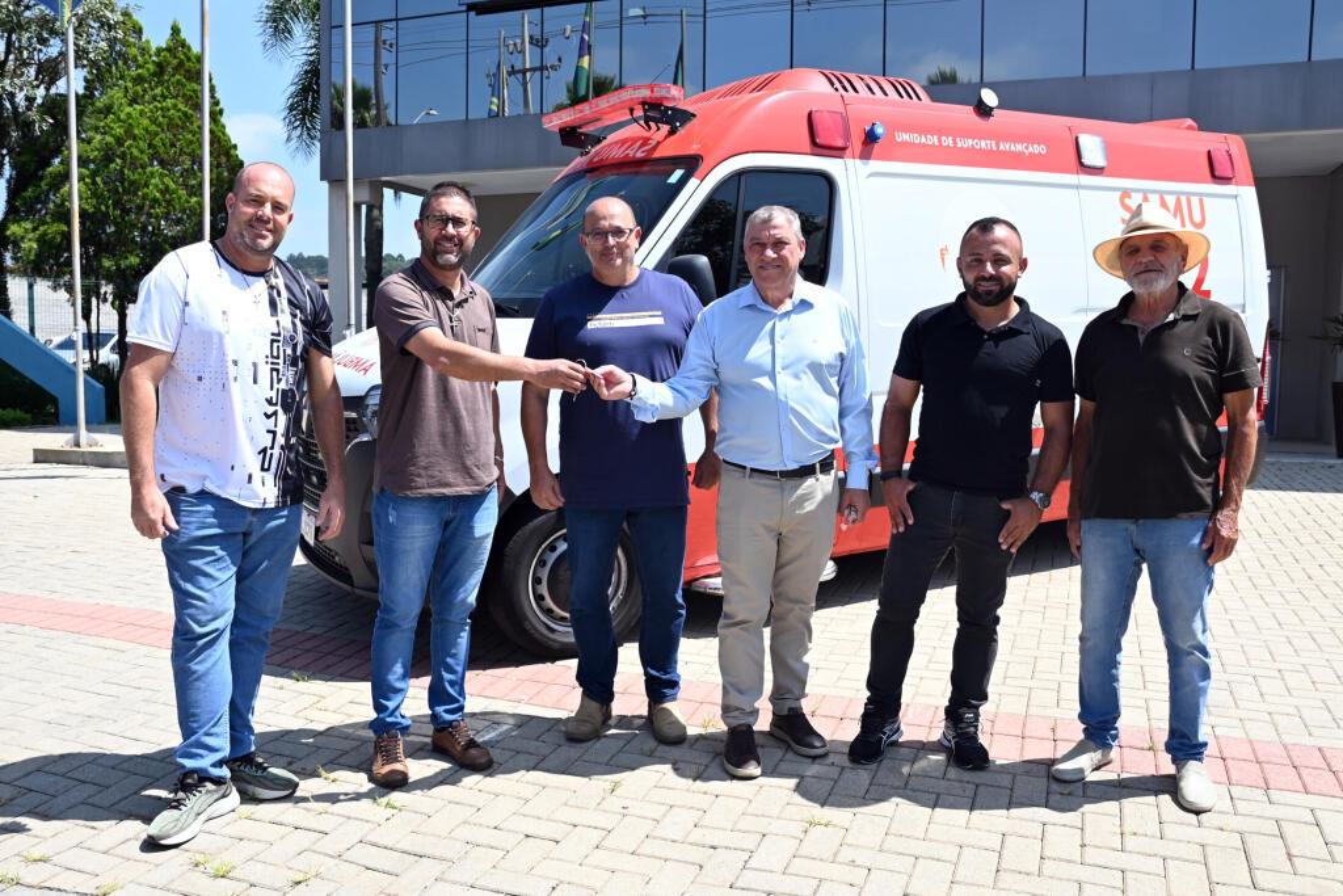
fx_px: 1007
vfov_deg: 47.9
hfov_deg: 67.4
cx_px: 672
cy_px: 448
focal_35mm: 27
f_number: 6.3
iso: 100
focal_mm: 18
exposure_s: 1/320
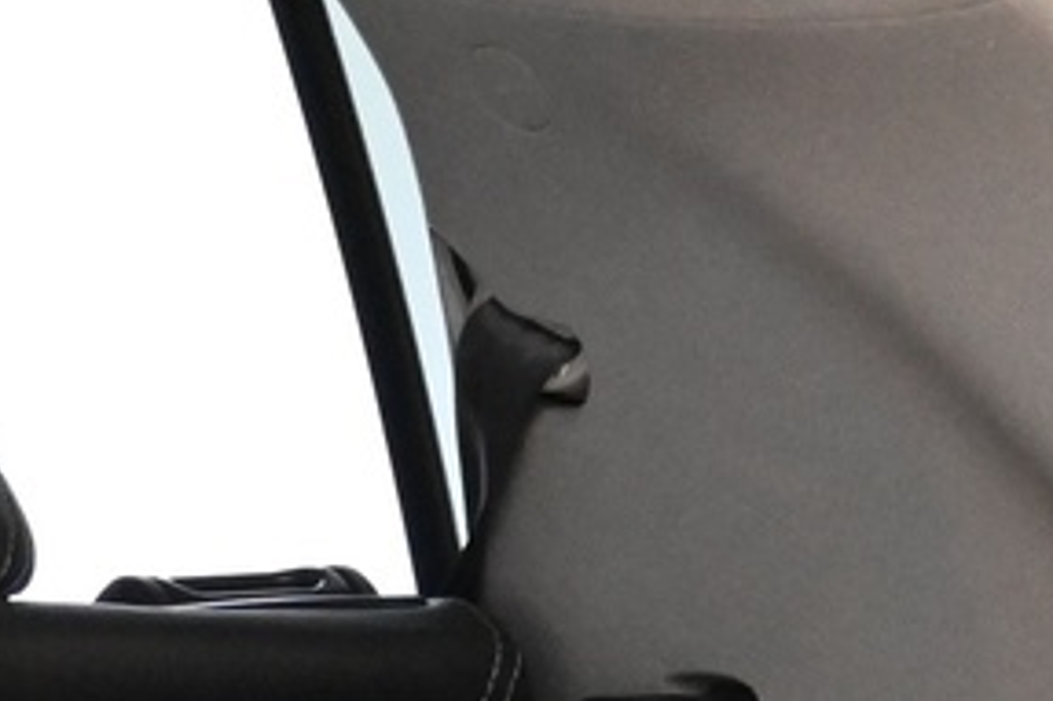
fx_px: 7186
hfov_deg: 8.1
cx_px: -866
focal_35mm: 246
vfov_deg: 5.4
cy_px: 1519
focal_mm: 29
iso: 5600
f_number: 4.8
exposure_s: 1/50
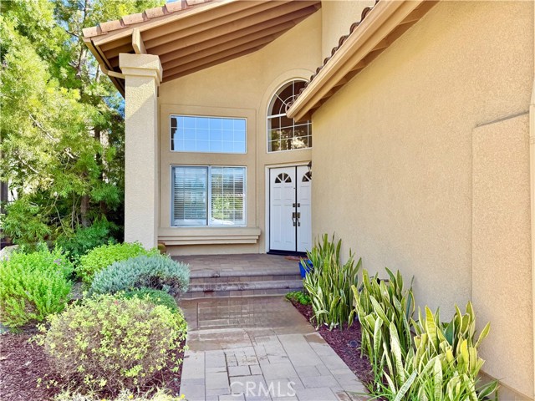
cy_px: 200
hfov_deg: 71.6
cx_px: 268
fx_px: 371
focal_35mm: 24
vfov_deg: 56.8
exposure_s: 1/695
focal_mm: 6.76
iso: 80
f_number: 1.78
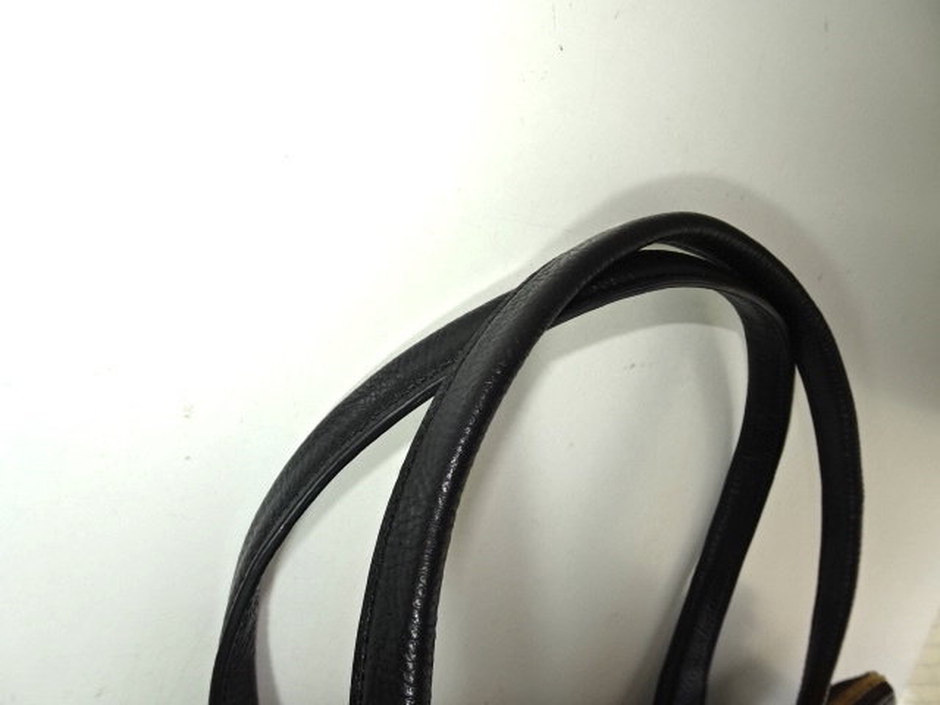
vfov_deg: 56.8
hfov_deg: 71.6
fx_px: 652
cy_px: 352
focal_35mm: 24
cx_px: 470
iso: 80
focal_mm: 4.1
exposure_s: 1/125
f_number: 3.5
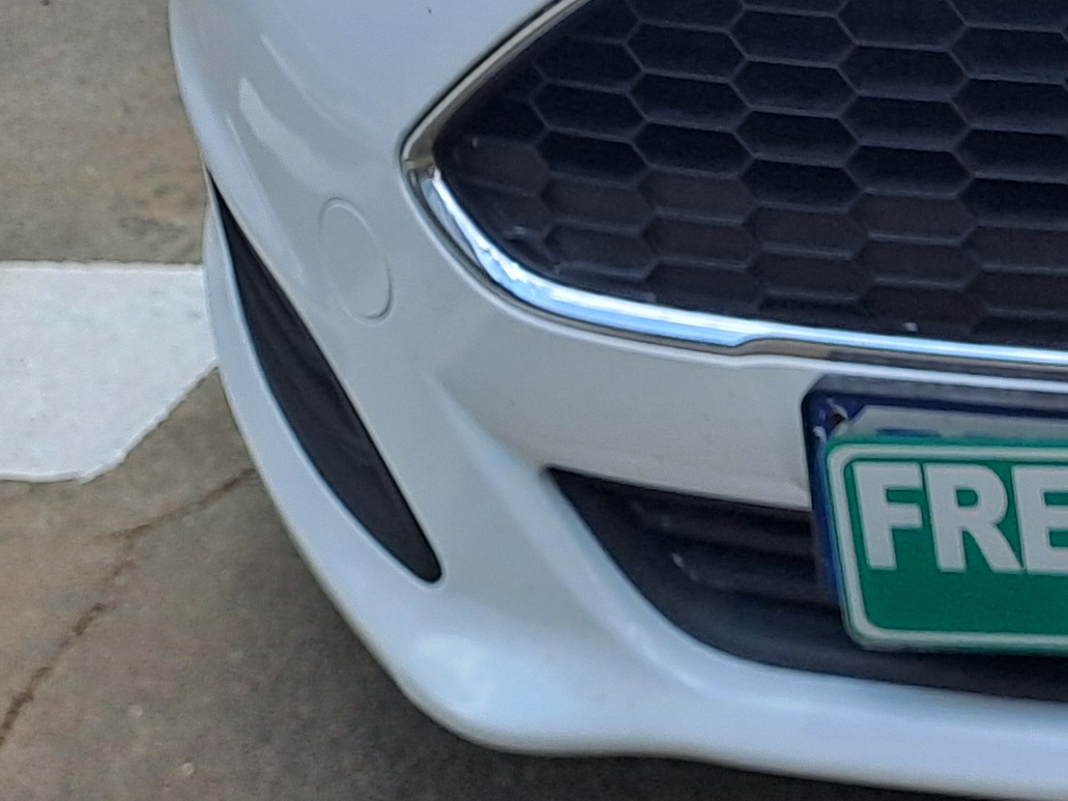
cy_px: -304
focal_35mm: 97
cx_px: 1538
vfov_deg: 14.5
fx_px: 2992
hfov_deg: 18.3
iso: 32
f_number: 1.8
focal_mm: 4.65
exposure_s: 1/1041
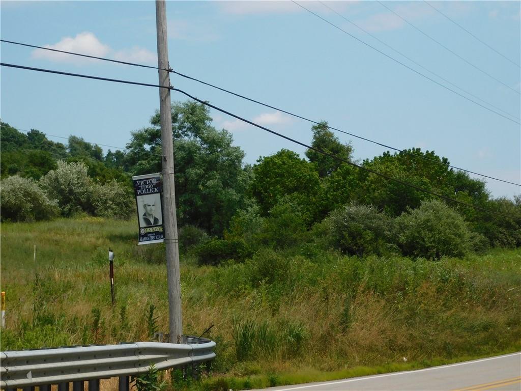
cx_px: 260
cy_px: 196
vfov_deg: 14.9
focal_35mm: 99
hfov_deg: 19.8
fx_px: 1490
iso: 125
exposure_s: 1/1000
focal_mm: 17.6
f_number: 4.6
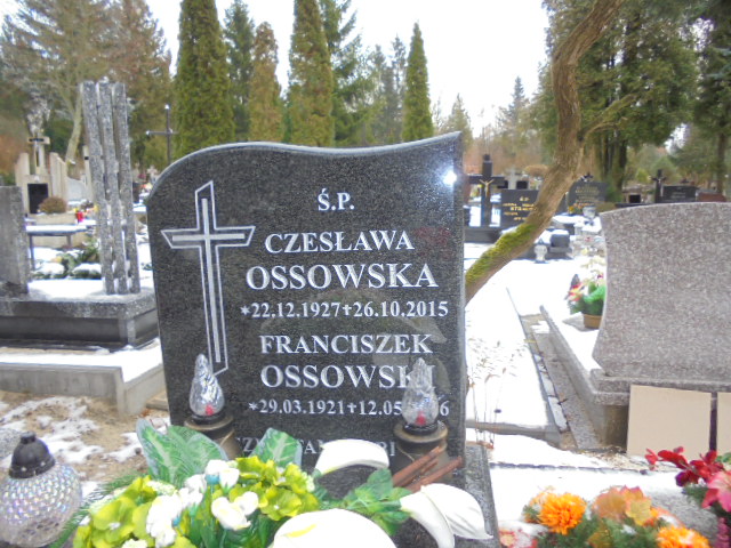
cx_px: 366
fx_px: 549
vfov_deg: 53.1
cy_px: 274
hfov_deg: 67.3
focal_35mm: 26
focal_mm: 4.6
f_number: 3.5
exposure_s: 1/30
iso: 100
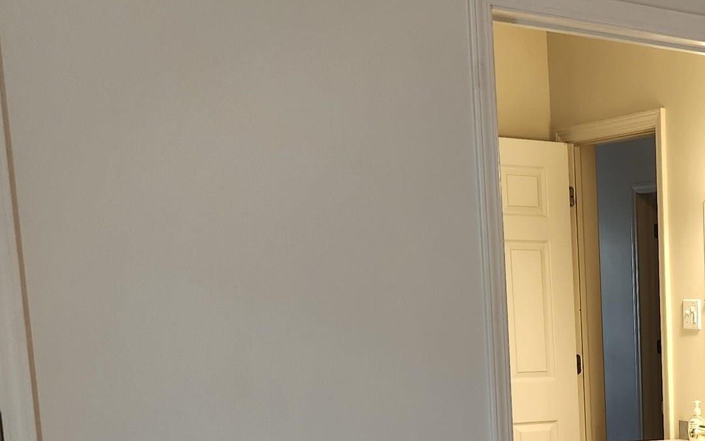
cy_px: 524
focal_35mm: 69
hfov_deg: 26.1
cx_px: 879
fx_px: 1326
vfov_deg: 18.0
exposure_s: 1/120
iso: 125
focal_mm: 5.4
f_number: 1.8
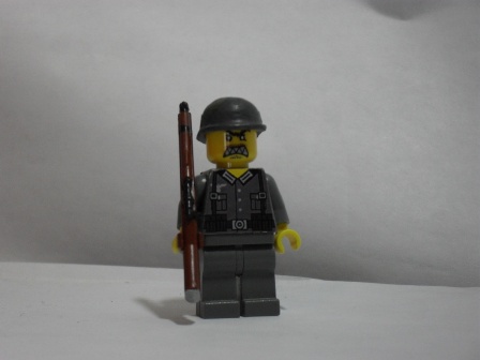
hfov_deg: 22.0
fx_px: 1234
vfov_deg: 16.6
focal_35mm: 89
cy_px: 180
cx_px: 240
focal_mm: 15.7
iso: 200
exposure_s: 1/30
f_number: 5.5
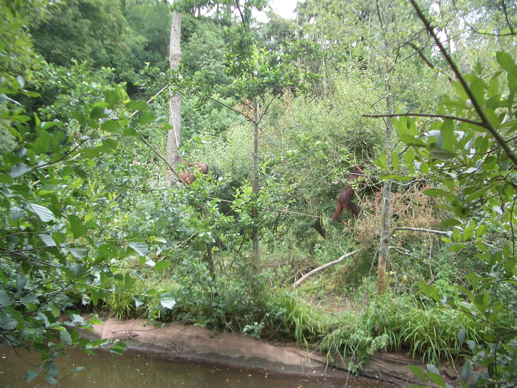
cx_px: 258
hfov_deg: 52.6
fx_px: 523
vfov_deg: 40.7
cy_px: 194
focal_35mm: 35
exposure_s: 1/160
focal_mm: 5.8
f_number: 2.6
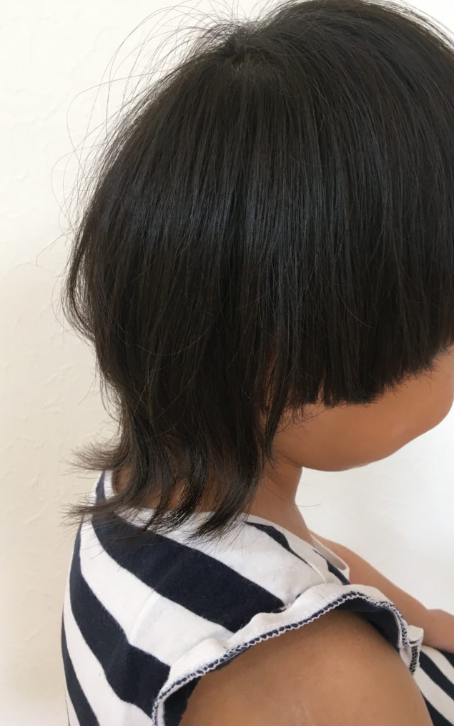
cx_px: 249
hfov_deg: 40.6
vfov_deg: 61.2
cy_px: 361
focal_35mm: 31
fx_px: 613
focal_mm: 4.15
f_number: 2.2
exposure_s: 1/30
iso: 40
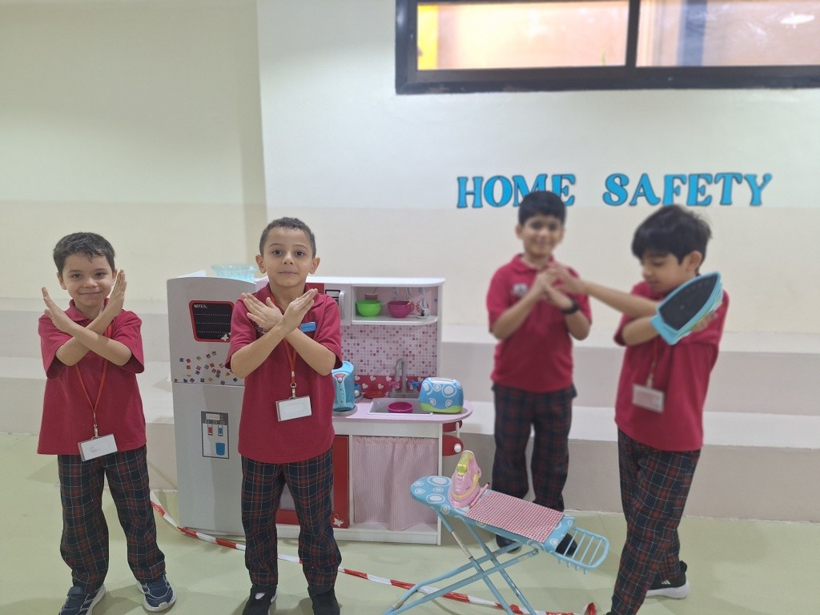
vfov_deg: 58.9
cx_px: 410
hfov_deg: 73.9
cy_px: 308
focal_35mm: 23
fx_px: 545
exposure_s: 1/40
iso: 80
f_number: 1.8
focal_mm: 5.54
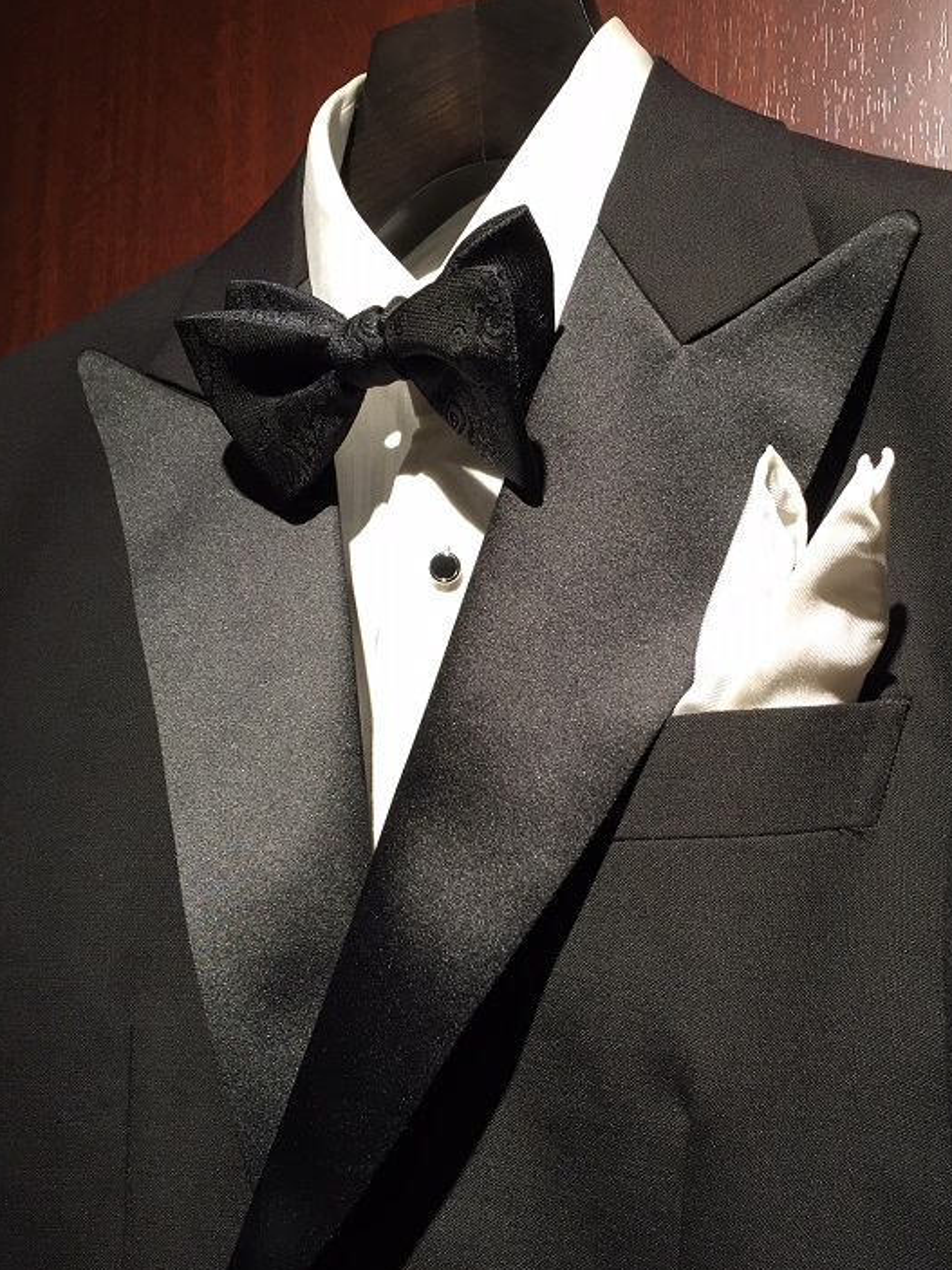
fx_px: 1210
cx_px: 537
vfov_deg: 55.4
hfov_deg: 42.8
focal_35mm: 33
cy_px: 630
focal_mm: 4.15
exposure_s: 1/30
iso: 32
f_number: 2.2
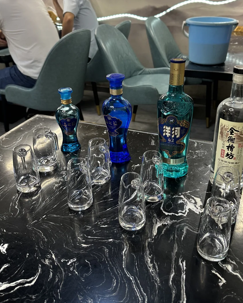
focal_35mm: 32
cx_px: 130
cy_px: 115
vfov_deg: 55.1
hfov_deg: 45.8
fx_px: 288
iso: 125
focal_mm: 6.86
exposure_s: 1/50
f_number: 1.78
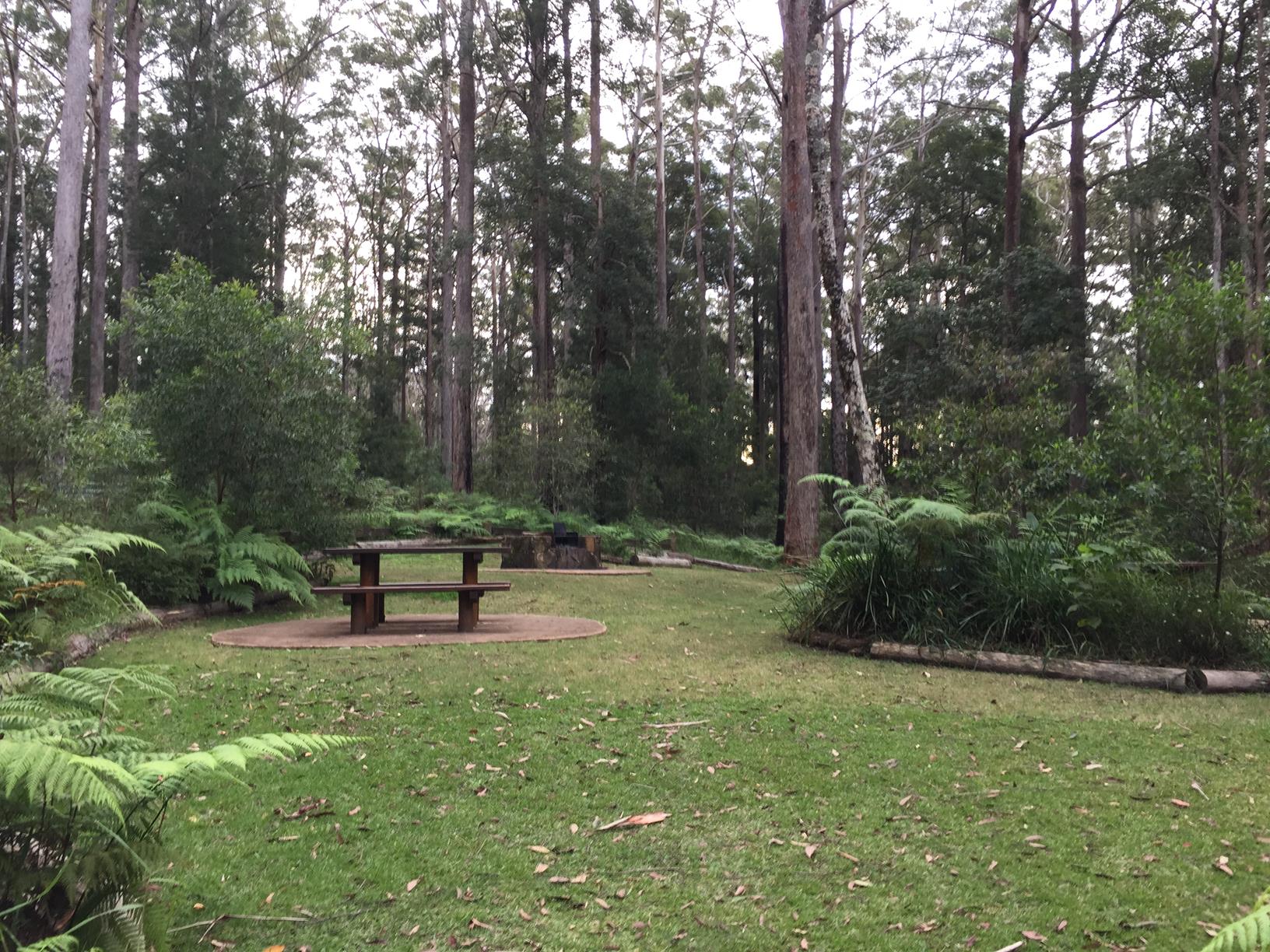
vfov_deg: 48.2
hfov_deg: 61.7
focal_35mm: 29
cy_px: 476
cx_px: 635
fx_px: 1064
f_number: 2.2
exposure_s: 1/50
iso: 32
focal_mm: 4.15
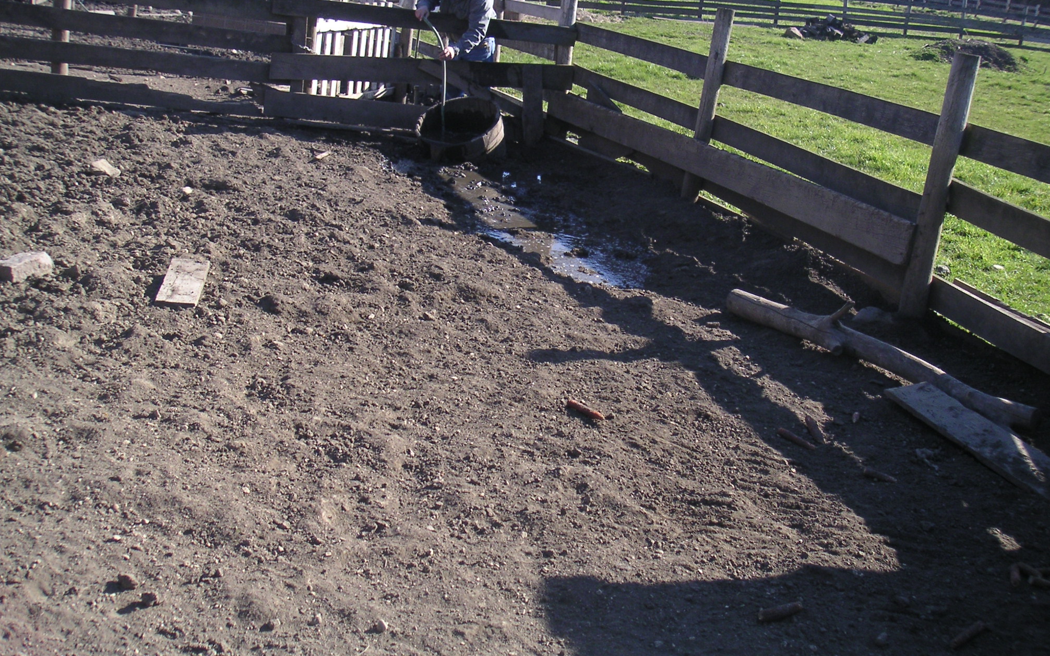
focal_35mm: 41
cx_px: 521
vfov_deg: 31.2
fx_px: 1173
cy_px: 302
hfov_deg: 48.2
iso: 50
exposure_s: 1/350
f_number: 2.8
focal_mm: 6
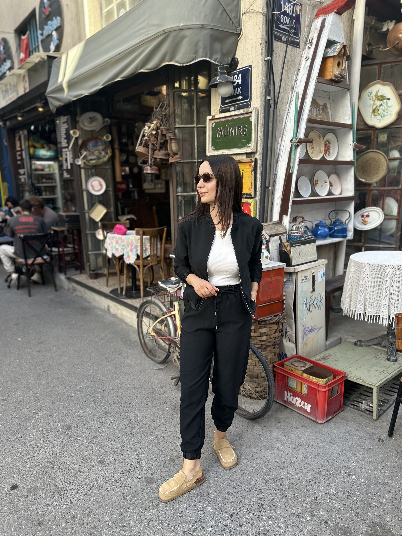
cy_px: 268
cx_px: 201
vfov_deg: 71.6
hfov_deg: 56.8
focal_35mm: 24
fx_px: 372
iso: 64
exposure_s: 1/239
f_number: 1.78
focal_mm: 6.86
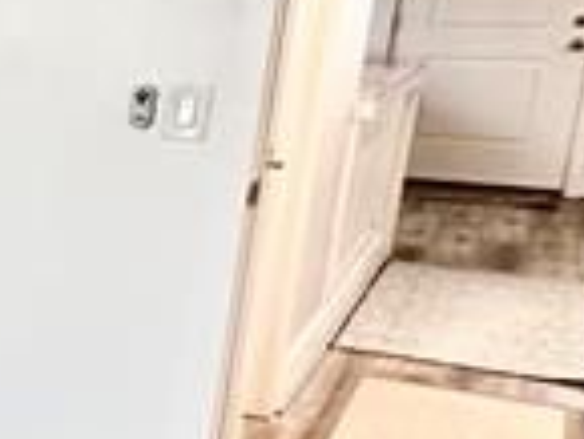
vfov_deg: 19.2
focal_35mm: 77
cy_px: 246
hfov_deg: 15.5
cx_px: -773
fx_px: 1300
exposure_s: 1/60
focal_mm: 2.22
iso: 200
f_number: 2.2
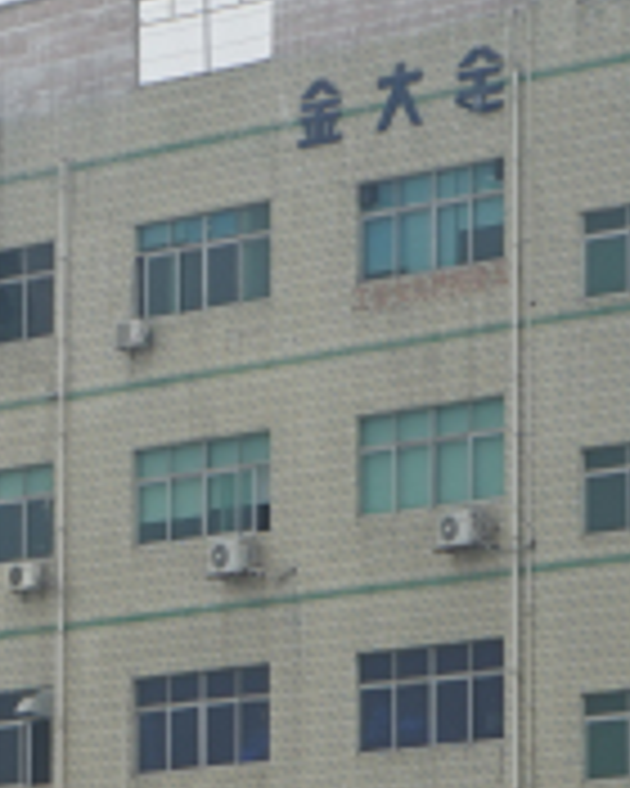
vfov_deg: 6.5
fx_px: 6969
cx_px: -693
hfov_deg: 5.1
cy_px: 671
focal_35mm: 299
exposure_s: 1/350
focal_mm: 62
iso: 100
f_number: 8
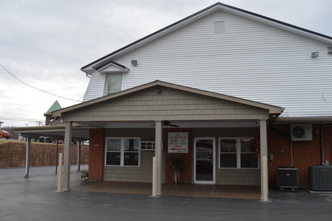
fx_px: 332
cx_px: 166
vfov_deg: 36.8
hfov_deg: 53.2
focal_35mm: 36
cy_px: 110
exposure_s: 1/160
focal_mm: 24
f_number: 6.3
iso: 100
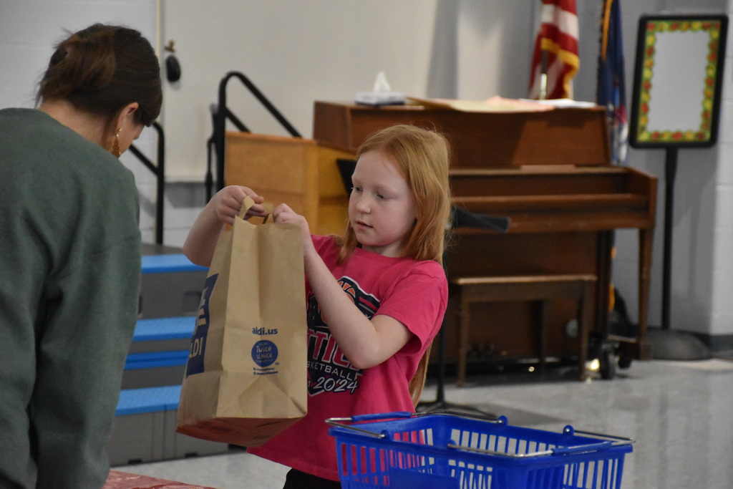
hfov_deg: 13.7
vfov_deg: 9.2
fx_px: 3054
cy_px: 244
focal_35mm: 150
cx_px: 366
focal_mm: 100
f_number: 5.6
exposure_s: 1/320
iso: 6400
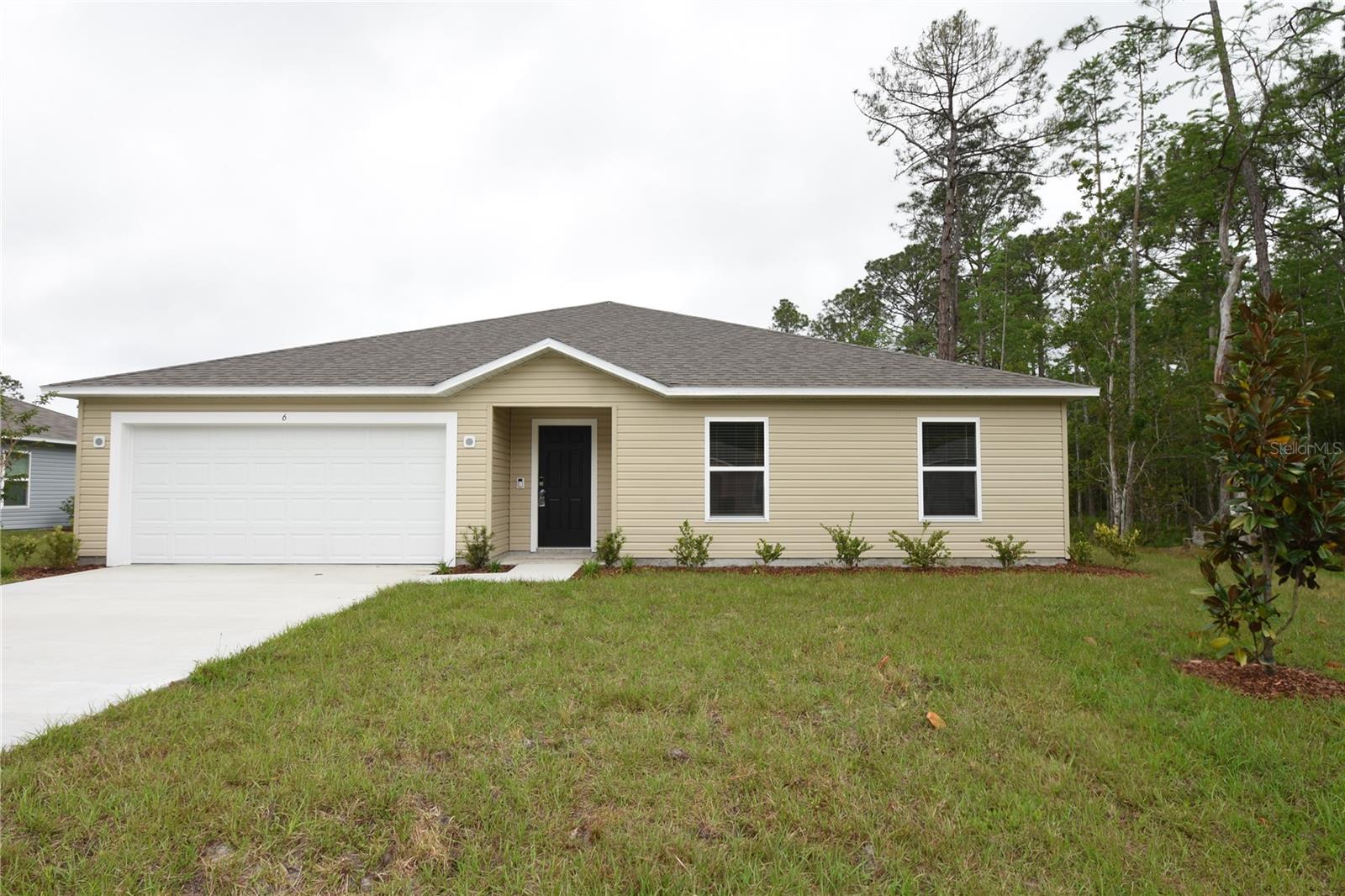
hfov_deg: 85.4
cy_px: 448
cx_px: 672
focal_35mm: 20
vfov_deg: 63.2
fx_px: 728
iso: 100
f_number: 6.3
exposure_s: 1/160
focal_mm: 13
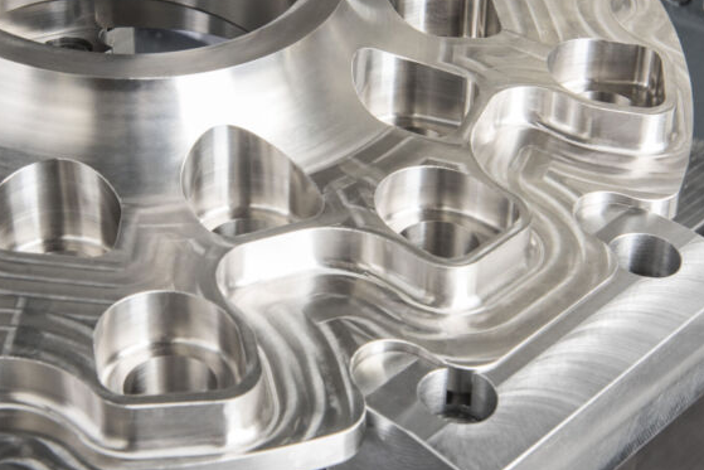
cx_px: 246
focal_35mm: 88
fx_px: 1721
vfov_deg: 15.5
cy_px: 169
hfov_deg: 23.0
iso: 100
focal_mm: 48
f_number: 14
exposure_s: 1/125
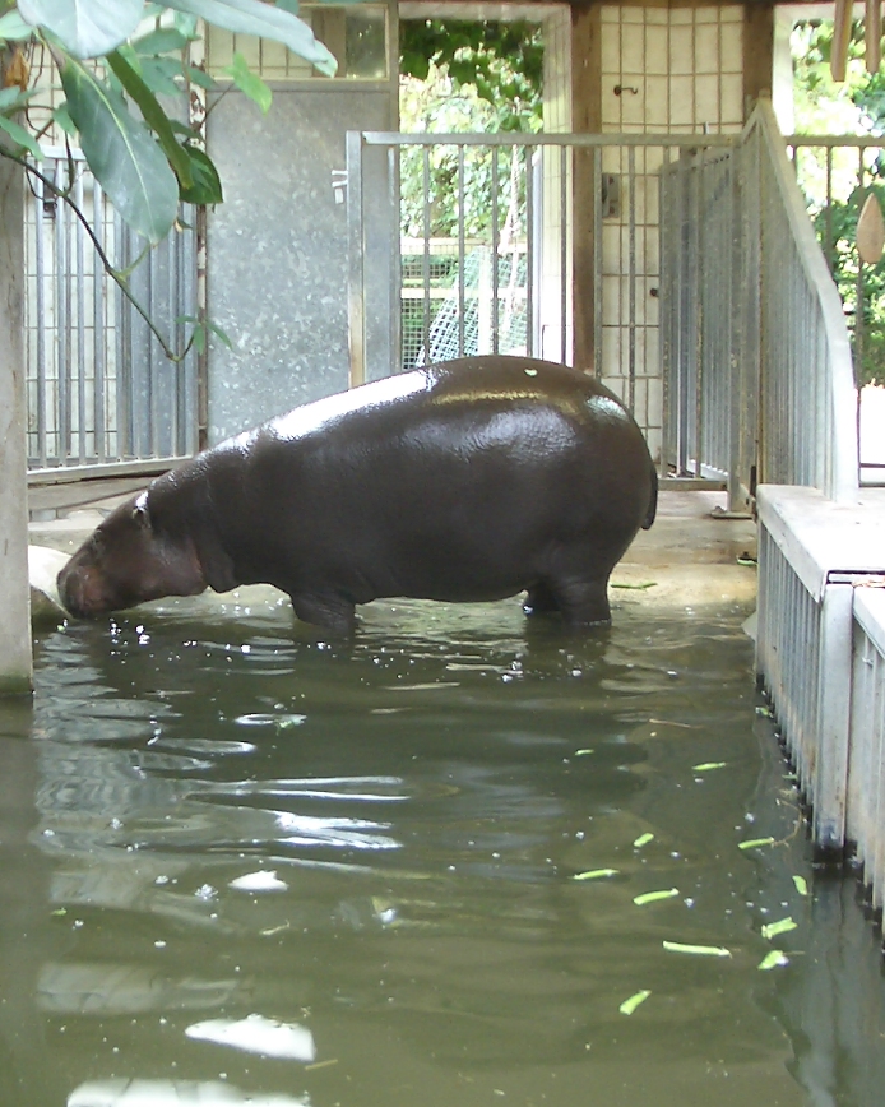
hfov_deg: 24.0
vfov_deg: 30.0
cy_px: 617
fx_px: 2063
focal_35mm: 63
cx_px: 255
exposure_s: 1/25
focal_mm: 5.8
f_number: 2.6
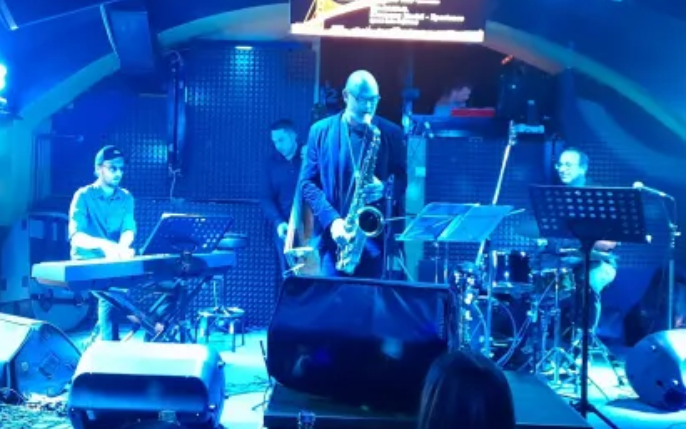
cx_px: 351
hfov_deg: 49.3
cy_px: 174
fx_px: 748
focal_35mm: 40
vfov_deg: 31.9
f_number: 2
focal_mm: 4.6
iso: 800
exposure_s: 1/20
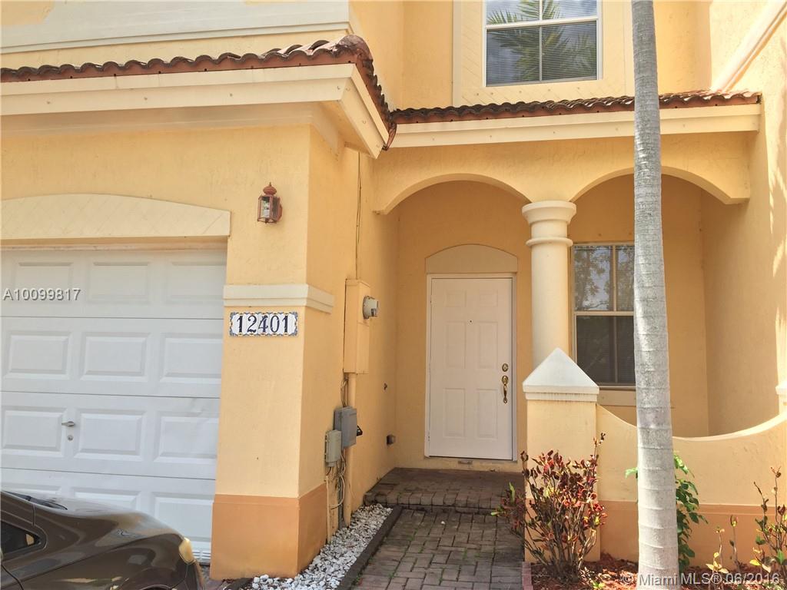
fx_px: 659
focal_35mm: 29
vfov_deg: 48.2
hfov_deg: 61.7
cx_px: 394
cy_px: 295
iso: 32
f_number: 2.2
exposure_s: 1/488
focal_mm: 4.15
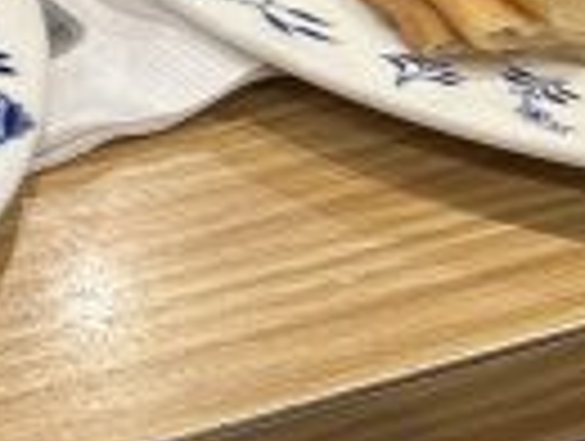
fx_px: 1998
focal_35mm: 118
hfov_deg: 13.9
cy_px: 76
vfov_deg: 12.5
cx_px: -608
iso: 200
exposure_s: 1/60
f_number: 1.78
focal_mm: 6.86
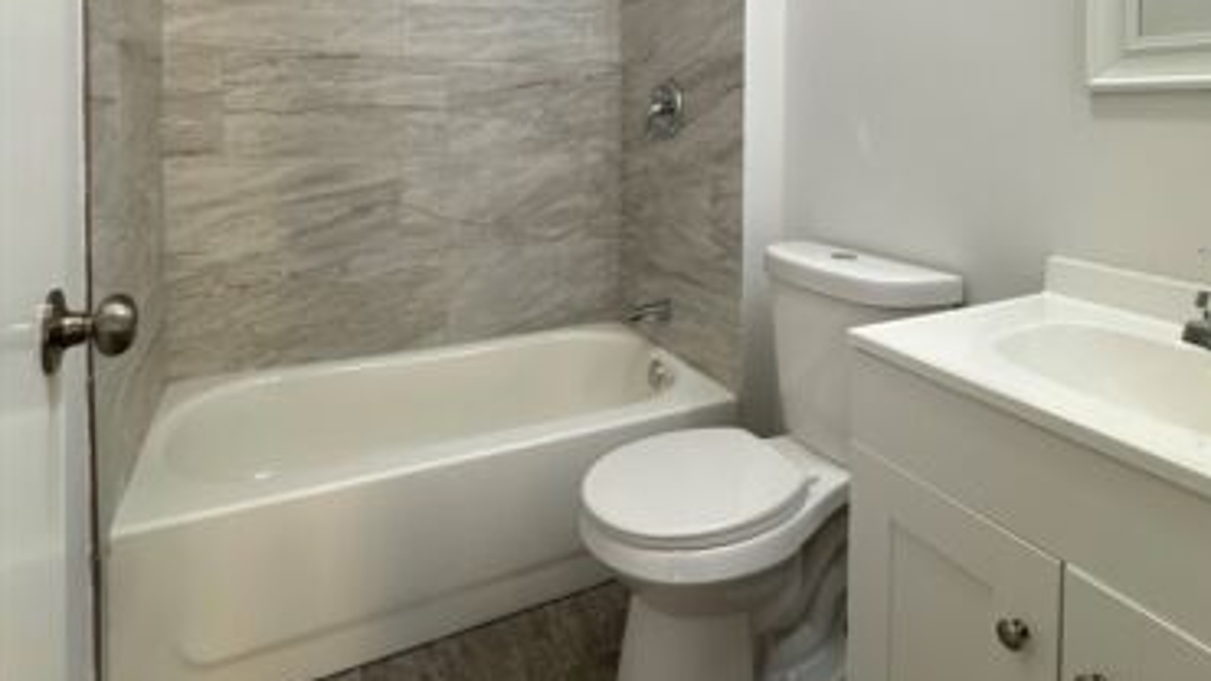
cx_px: 648
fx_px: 706
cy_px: 123
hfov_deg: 81.1
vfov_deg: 48.2
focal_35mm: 22
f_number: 2.2
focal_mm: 2.22
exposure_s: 1/120
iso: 250
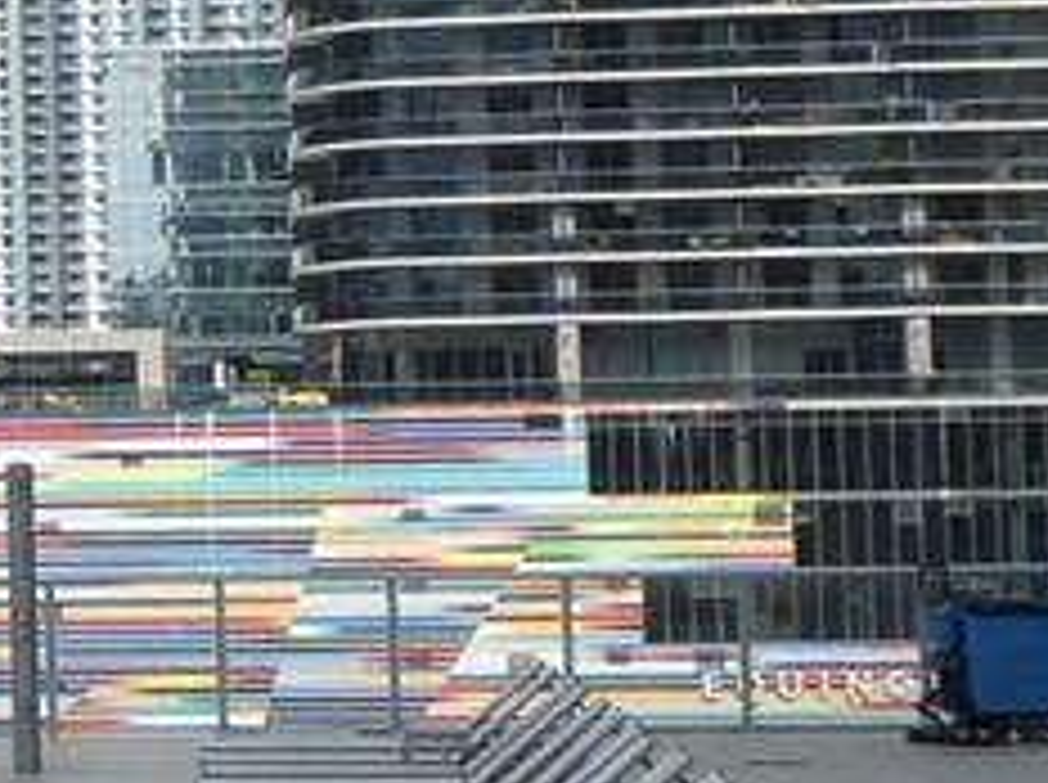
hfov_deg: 10.5
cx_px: -1142
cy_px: 50
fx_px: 5199
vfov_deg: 8.6
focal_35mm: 172
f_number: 9
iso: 100
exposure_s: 1/160
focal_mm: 4.5
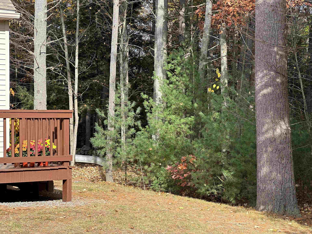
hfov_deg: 25.3
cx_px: 156
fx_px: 694
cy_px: 117
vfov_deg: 19.1
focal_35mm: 77
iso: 32
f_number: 2.8
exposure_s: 1/142
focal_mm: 9
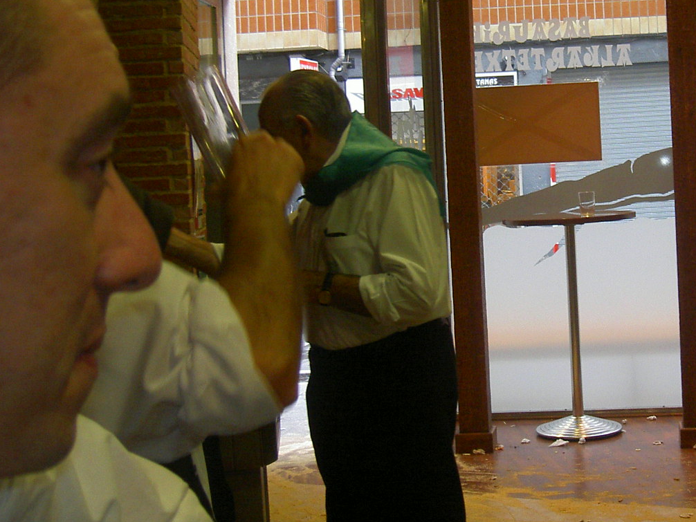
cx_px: 526
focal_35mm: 62
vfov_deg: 23.6
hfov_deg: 30.6
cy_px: 192
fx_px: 1247
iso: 100
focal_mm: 8
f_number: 2.8
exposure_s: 1/59.5
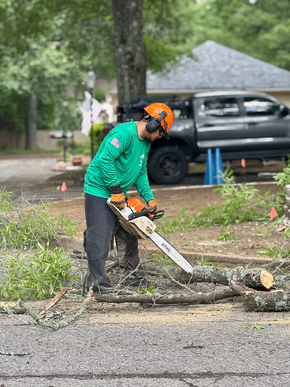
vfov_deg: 16.4
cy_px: 194
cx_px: 145
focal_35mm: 120
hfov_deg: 12.3
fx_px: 1340
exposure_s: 1/222
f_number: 2.8
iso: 64
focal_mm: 15.66
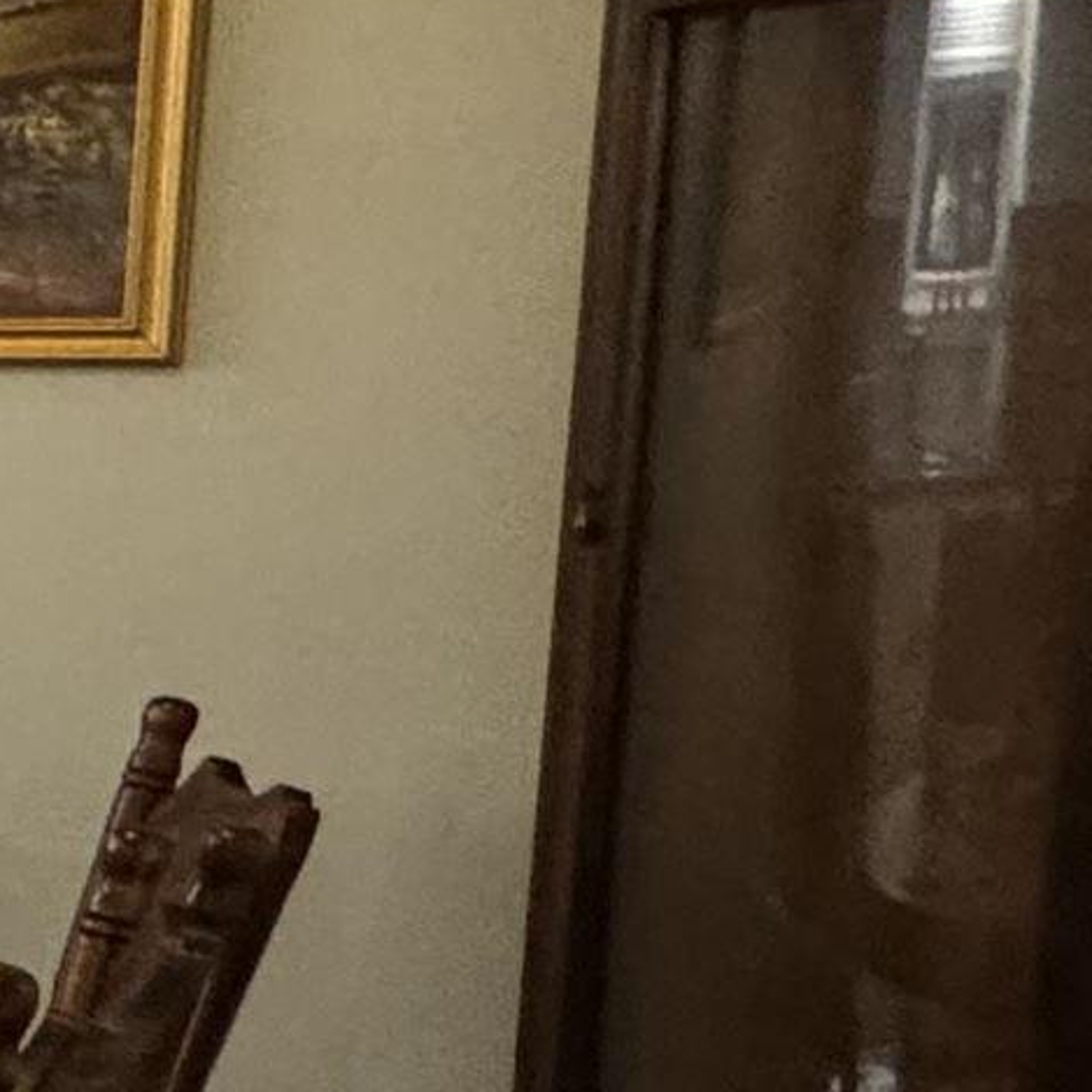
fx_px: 2891
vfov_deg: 21.3
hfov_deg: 13.3
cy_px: 719
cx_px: -1758
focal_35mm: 81
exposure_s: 1/60
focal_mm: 2.22
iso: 500
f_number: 2.2
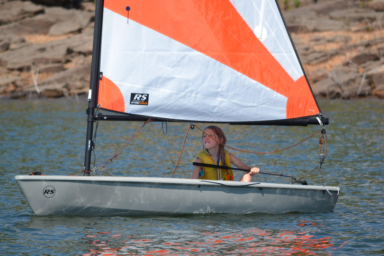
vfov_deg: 3.1
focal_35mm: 450
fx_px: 4800
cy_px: 128
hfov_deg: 4.6
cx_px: 192
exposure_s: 1/500
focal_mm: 300
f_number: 5.6
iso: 125
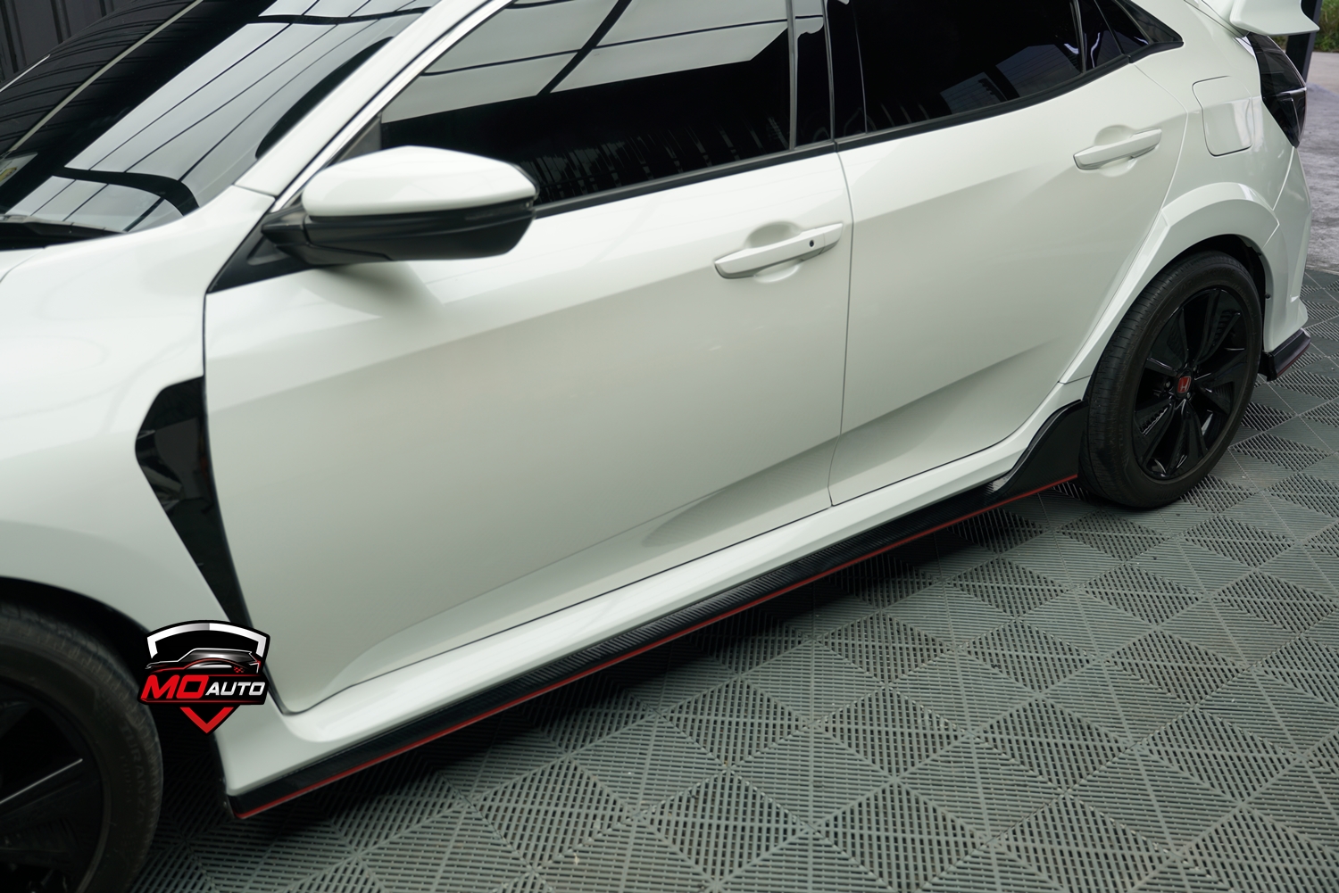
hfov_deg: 57.2
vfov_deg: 40.0
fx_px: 1228
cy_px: 446
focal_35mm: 33
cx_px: 670
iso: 100
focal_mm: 33
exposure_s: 1/60
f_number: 4
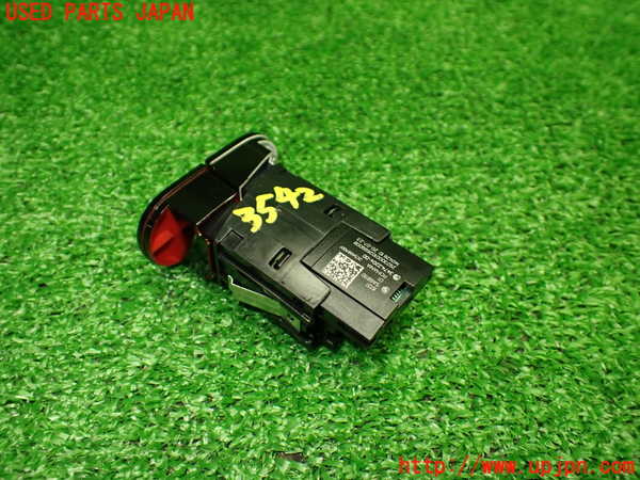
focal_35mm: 30
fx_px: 555
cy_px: 240
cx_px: 320
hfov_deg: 60.0
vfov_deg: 46.8
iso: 500
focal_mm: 5.4
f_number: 2.3
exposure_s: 1/125
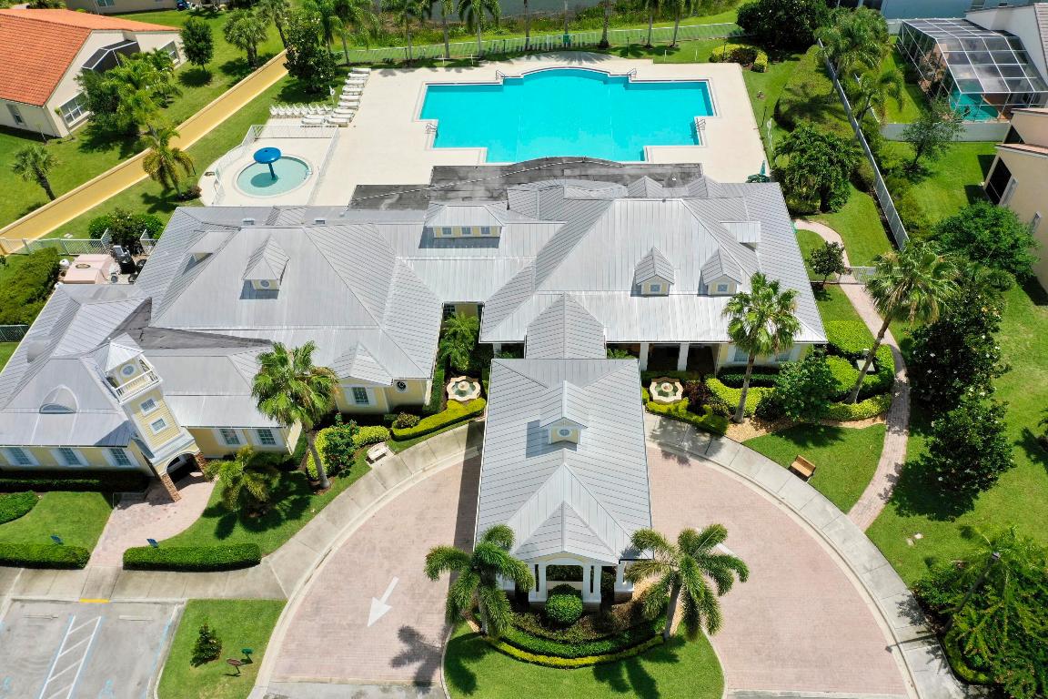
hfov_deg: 65.5
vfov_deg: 46.4
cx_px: 524
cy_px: 350
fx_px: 815
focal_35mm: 28
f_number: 6.3
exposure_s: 1/800
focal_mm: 10.26
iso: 100
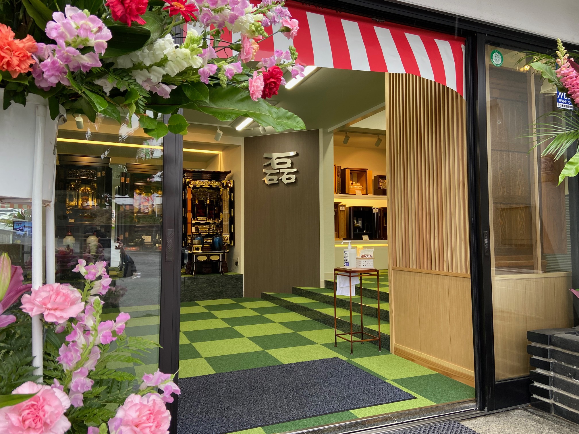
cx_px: 290
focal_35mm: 26
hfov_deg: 67.3
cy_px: 217
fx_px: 435
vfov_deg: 53.1
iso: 80
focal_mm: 4.25
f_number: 1.8
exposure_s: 1/121
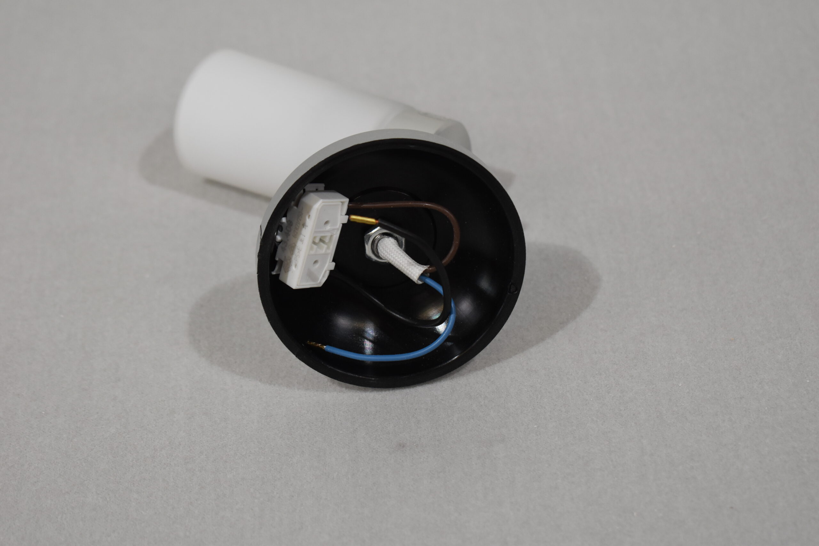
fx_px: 1877
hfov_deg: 24.6
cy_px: 273
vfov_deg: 16.6
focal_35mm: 82
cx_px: 410
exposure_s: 1/200
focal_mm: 55
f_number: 5.6
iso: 800
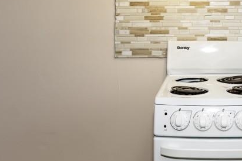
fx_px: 370
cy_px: 54
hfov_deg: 32.2
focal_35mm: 55
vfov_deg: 24.5
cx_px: 262
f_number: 5.6
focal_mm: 14
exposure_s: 1/60
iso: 100
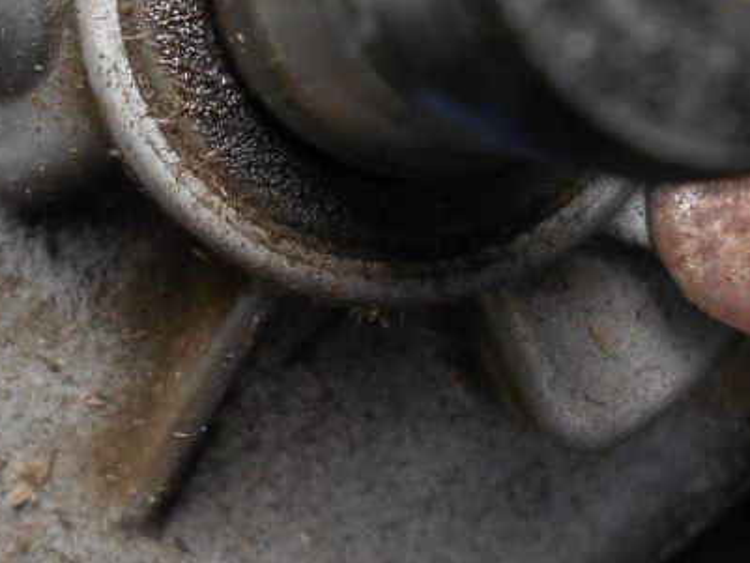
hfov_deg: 26.2
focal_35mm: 74
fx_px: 1604
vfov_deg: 18.7
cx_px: 241
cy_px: -137
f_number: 3.4
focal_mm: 5.1
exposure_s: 1/30
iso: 200
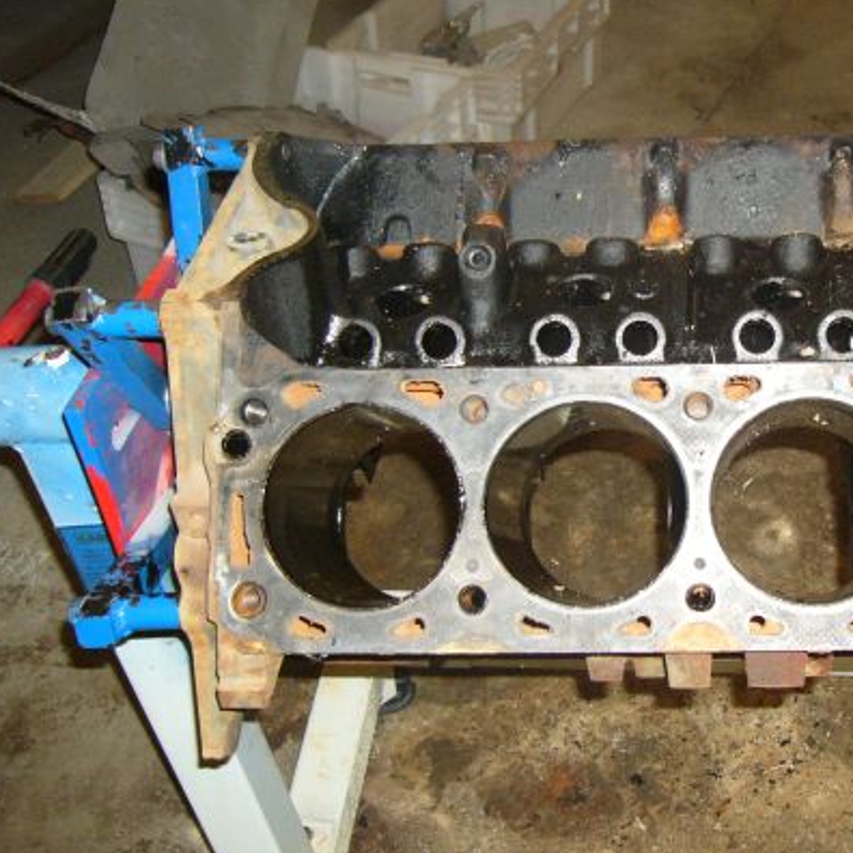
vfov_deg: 34.0
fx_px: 1394
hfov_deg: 33.2
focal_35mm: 50
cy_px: 366
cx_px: 661
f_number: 2.8
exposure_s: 1/60
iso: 300
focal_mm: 5.8
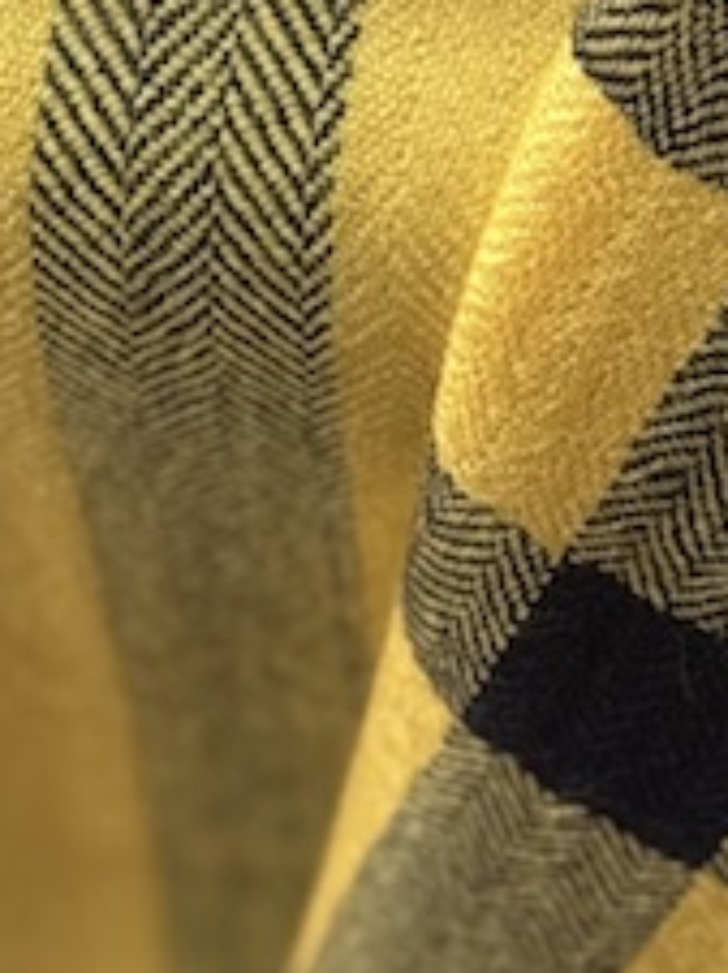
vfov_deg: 8.9
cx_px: 463
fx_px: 5956
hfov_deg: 7.0
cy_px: -900
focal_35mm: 212
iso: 64
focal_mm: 6.76
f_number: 1.78
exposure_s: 1/448
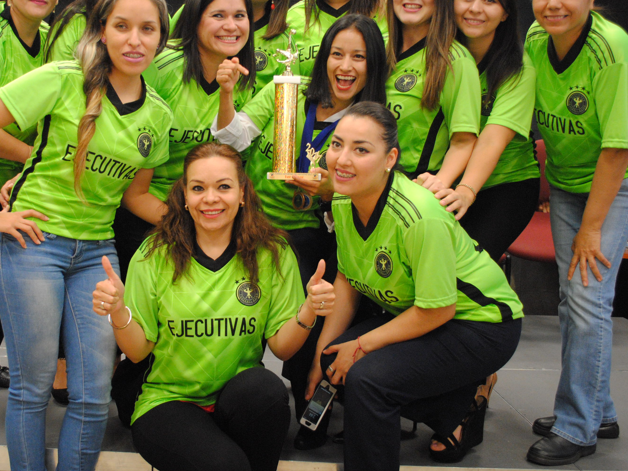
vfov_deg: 34.3
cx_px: 232
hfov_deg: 44.4
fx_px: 762
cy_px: 205
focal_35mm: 42
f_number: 3.8
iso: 800
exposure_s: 1/50
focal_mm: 20
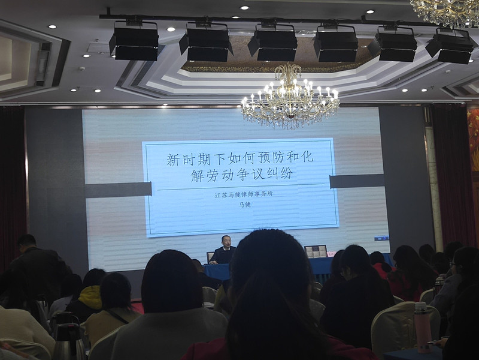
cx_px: 240
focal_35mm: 63
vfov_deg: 23.3
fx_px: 872
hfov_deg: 30.7
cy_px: 180
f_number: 1.8
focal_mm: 3.95
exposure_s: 1/100
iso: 64
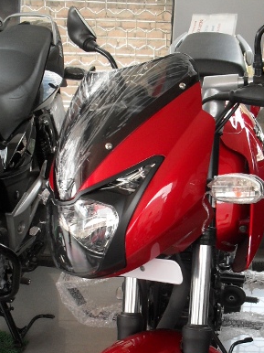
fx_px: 662
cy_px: 268
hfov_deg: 22.5
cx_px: 177
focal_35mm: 65
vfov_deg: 29.3
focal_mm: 6.3
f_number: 2.8
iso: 100
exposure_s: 1/45
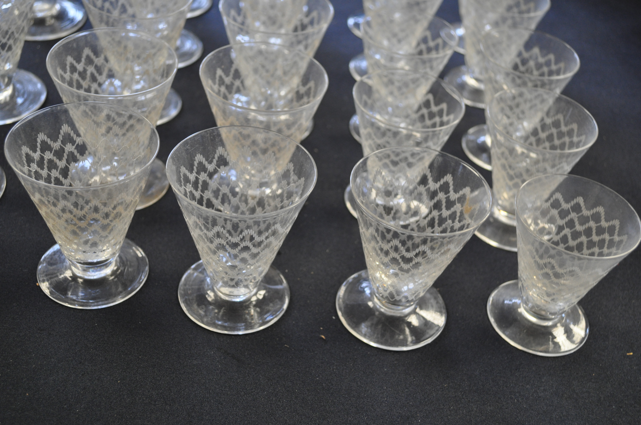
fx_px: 907
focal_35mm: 51
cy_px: 212
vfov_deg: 26.4
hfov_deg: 38.9
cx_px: 320
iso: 800
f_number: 5
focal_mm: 34
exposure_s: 1/40
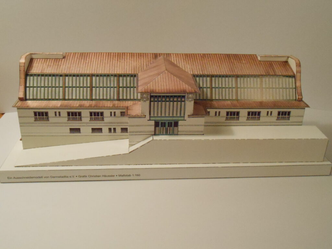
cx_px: 166
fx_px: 364
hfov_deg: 49.0
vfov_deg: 37.7
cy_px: 124
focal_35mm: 38
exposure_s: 1/125
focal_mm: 6.8
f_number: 4.2
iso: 800
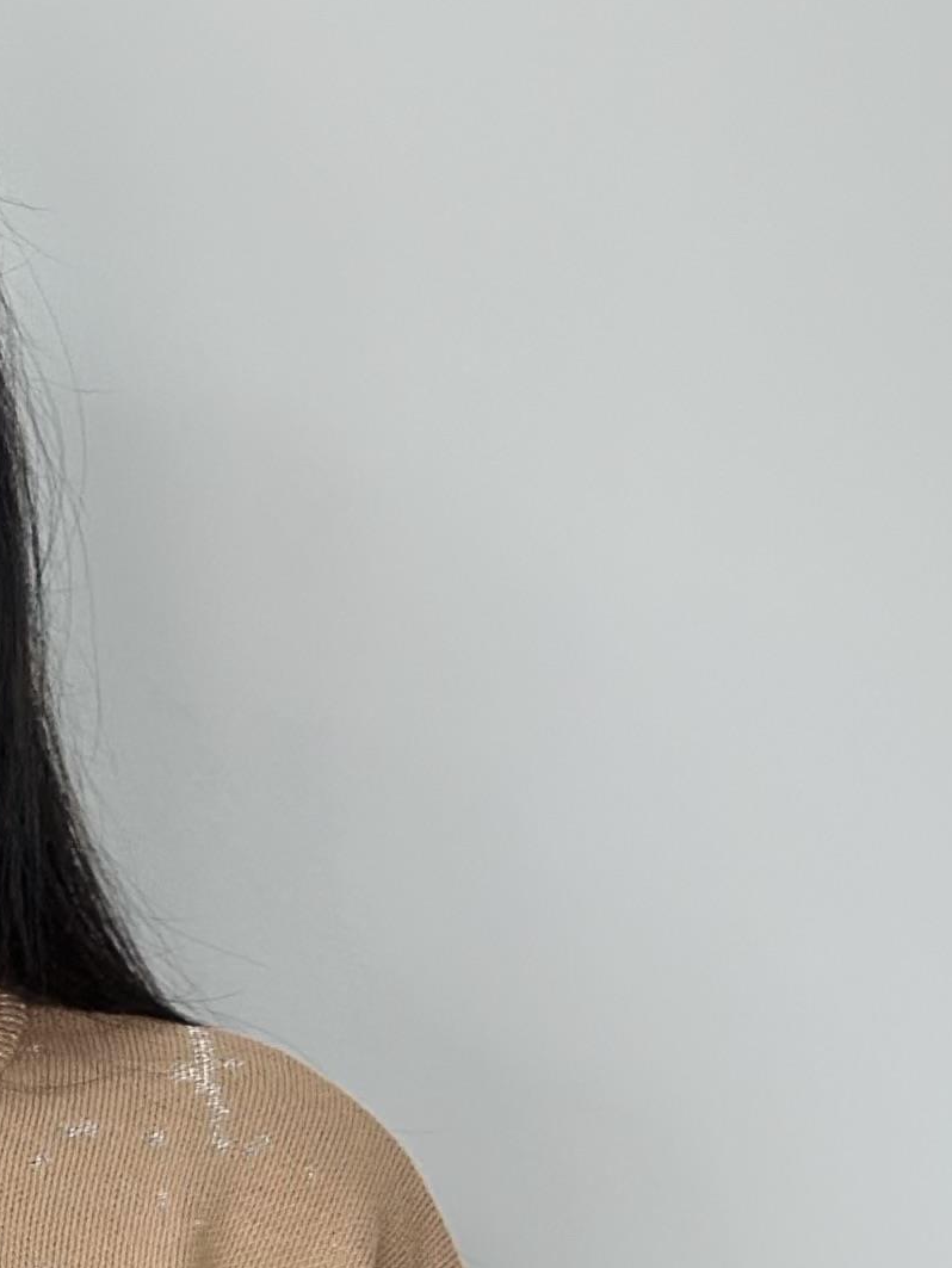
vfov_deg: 10.6
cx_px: -254
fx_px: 6670
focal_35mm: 182
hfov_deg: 8.1
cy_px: 1748
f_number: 1.78
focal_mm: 6.86
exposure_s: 1/100
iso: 80
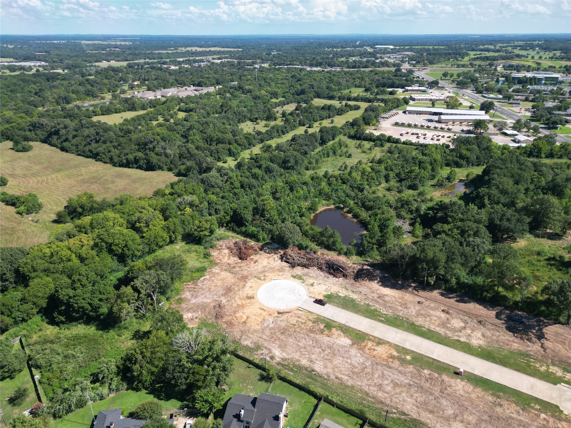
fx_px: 396
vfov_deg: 56.8
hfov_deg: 71.6
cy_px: 214
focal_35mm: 24
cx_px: 286
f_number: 1.7
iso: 140
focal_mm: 6.72
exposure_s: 1/2000
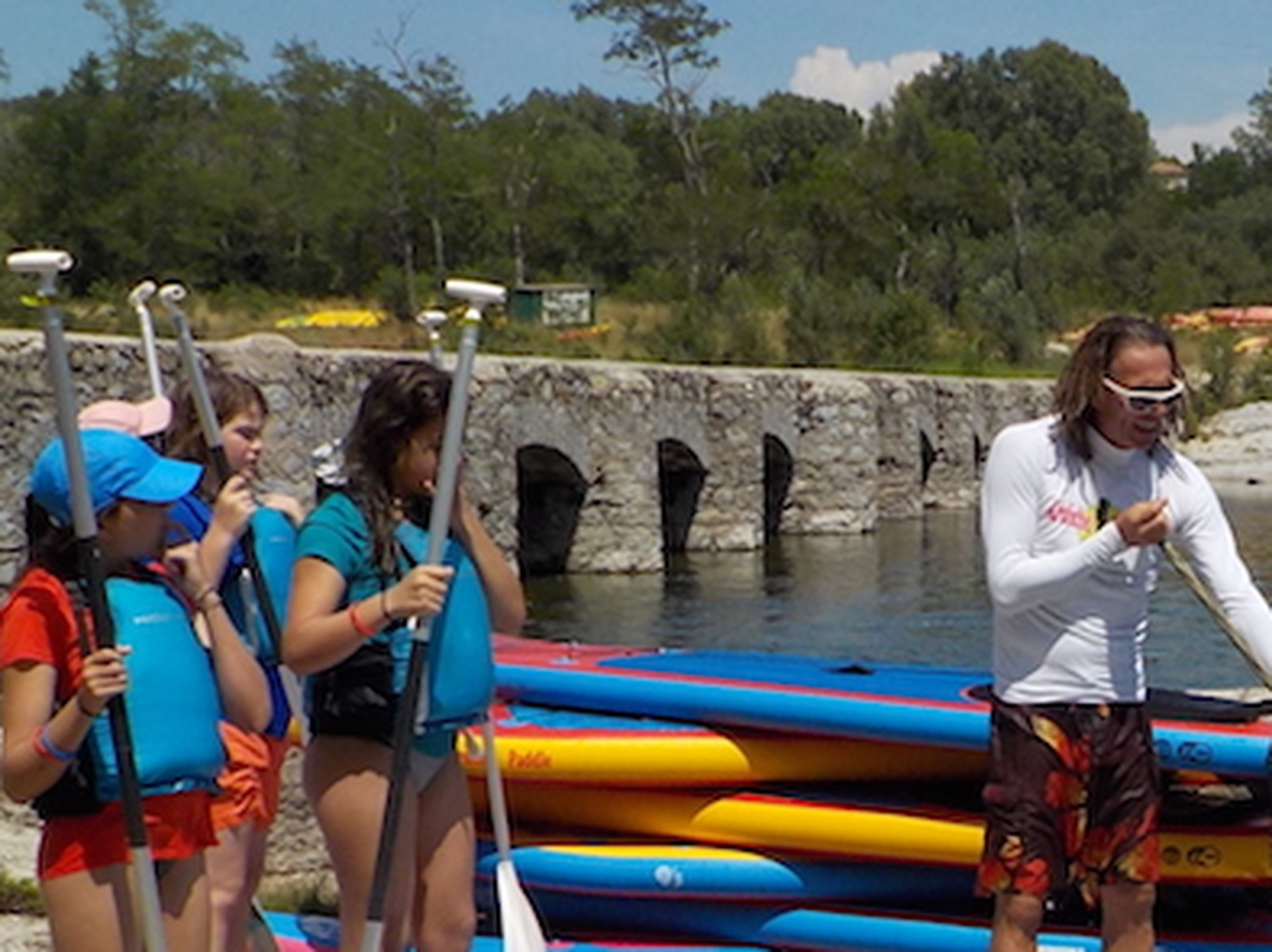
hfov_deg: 24.8
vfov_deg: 18.8
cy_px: 694
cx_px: 946
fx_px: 2864
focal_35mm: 78
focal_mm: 4.1
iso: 125
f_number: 6.6
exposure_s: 1/640
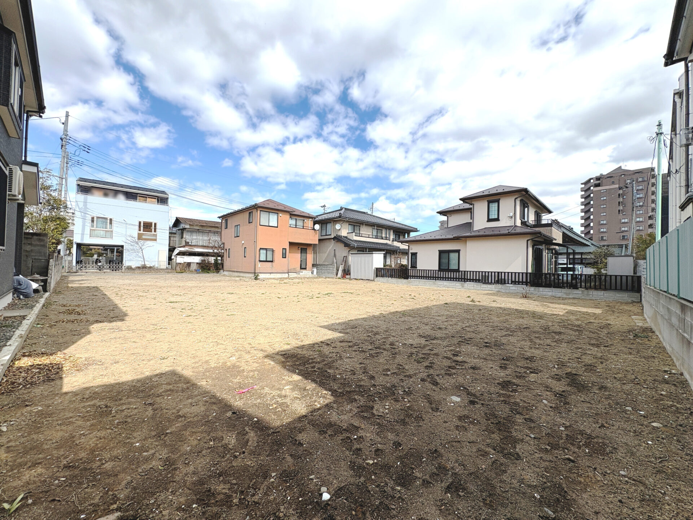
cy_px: 260
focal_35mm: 14
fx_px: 280
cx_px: 346
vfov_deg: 85.7
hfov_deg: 102.1
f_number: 2.2
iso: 50
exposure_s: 1/2028
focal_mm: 2.22
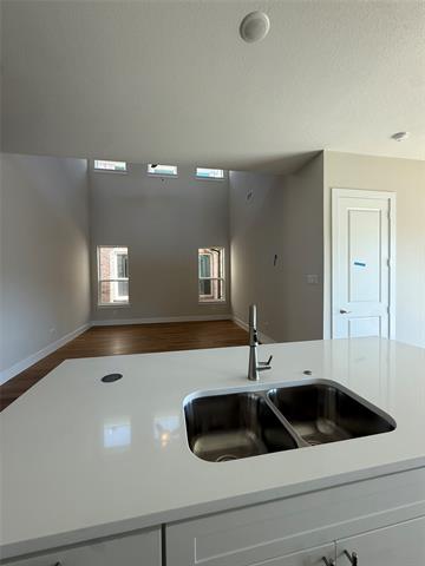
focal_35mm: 14
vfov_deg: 102.1
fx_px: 229
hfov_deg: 85.7
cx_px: 212
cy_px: 283
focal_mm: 2.22
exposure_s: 1/120
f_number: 2.2
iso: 80
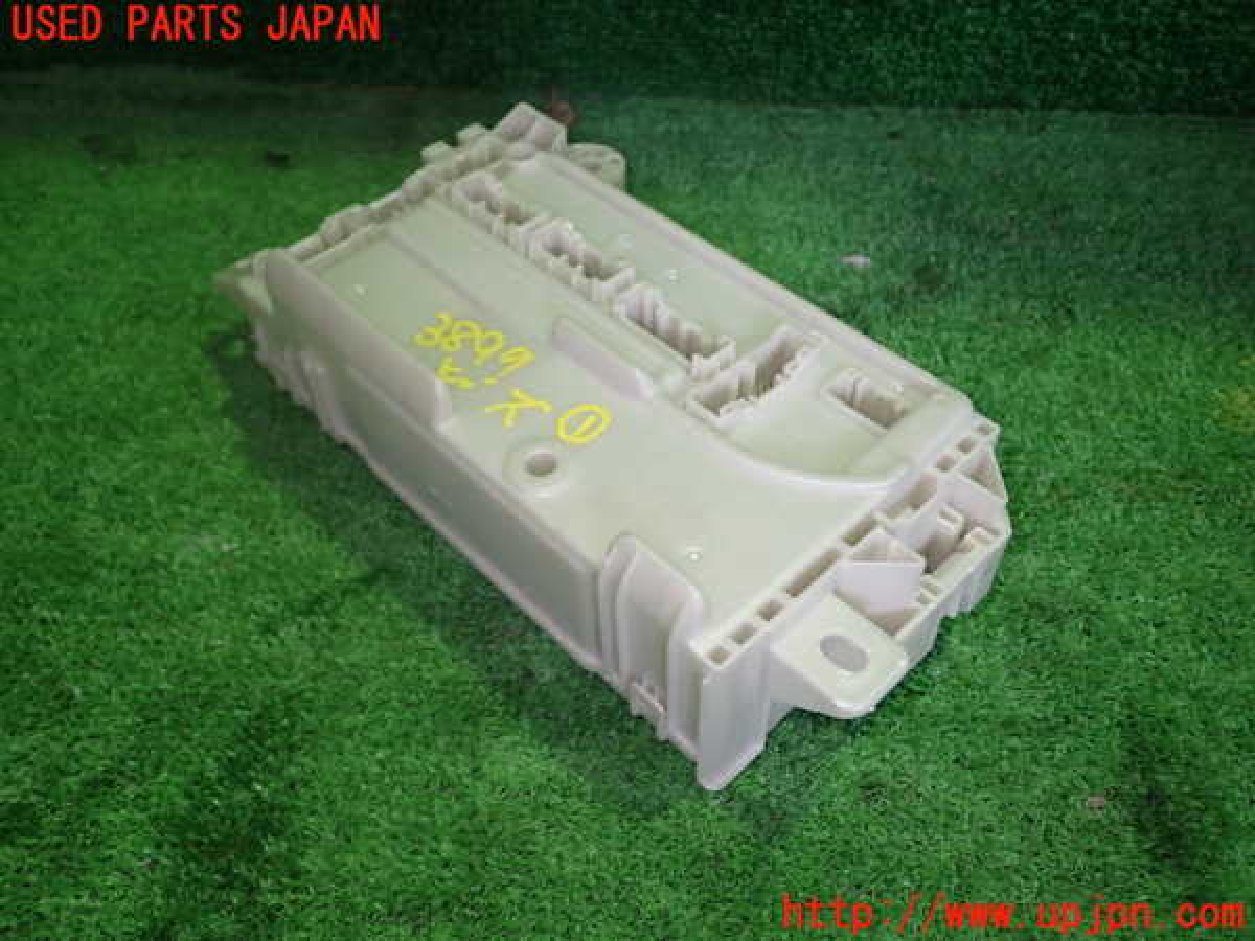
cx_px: 628
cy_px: 470
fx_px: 1088
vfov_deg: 46.8
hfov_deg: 60.0
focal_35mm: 30
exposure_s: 1/30
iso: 200
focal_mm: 5.4
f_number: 2.3
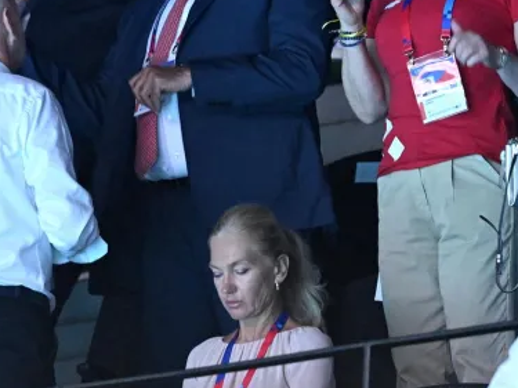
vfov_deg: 1.9
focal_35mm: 779
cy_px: 86
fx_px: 11653
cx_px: 373
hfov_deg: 2.5
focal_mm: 400
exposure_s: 1/200
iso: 5000
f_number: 4
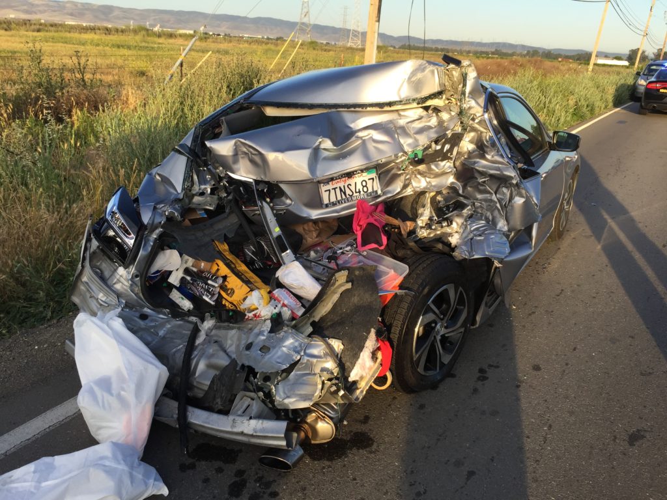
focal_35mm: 29
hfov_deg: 61.7
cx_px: 334
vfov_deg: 48.2
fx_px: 559
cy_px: 250
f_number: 2.2
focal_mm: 4.15
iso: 32
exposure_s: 1/347
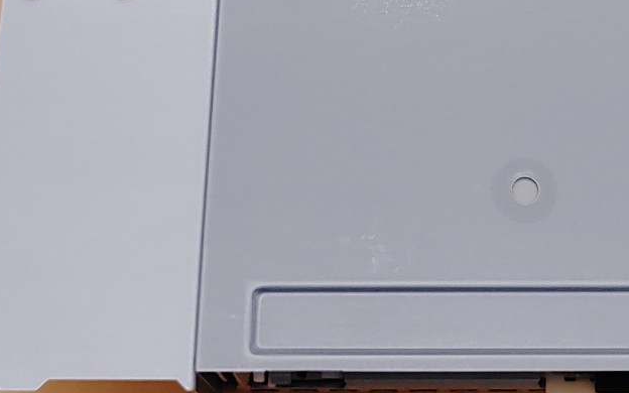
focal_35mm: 88
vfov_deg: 14.4
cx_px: 445
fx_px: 1509
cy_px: -78
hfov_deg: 23.4
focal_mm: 4.36
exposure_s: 1/207
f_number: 1.8
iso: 50
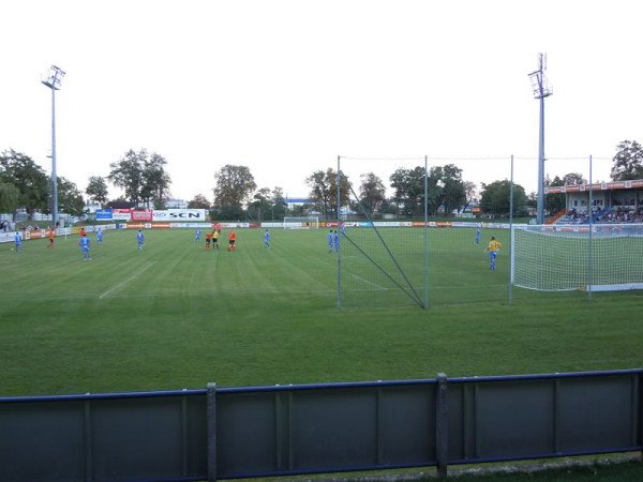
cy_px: 241
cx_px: 322
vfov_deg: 46.8
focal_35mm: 30
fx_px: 557
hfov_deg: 60.0
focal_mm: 5.4
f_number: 3.5
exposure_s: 1/60
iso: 100
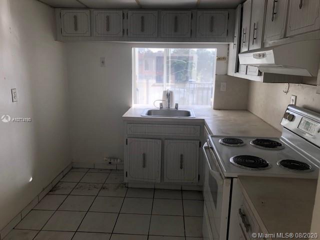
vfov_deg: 49.7
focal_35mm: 28
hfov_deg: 63.4
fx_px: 259
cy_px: 120
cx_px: 160
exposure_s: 1/120
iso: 40
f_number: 1.8
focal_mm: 3.99
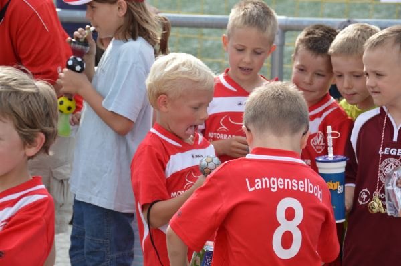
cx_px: 200
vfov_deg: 10.1
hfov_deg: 15.2
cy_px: 133
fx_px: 1502
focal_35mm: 135
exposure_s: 1/200
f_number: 7.1
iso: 100
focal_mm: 90
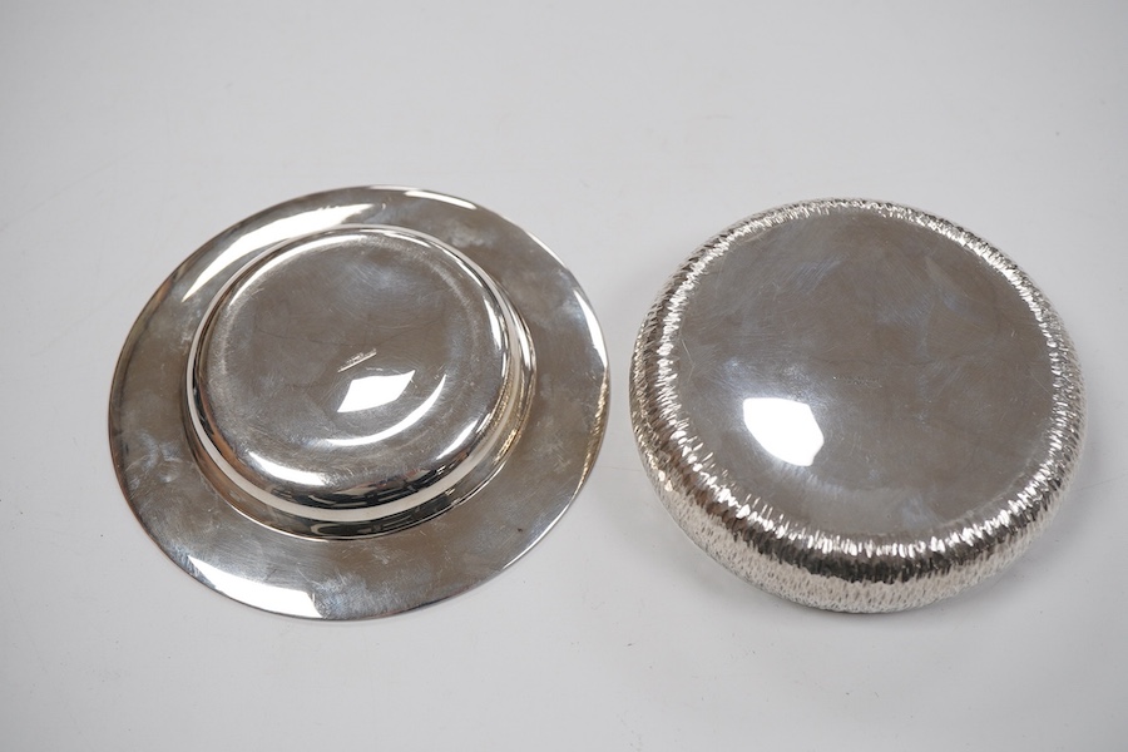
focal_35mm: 45
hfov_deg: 43.6
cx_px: 564
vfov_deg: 29.9
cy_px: 376
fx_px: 1410
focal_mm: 30
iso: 500
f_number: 8
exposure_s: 1/125
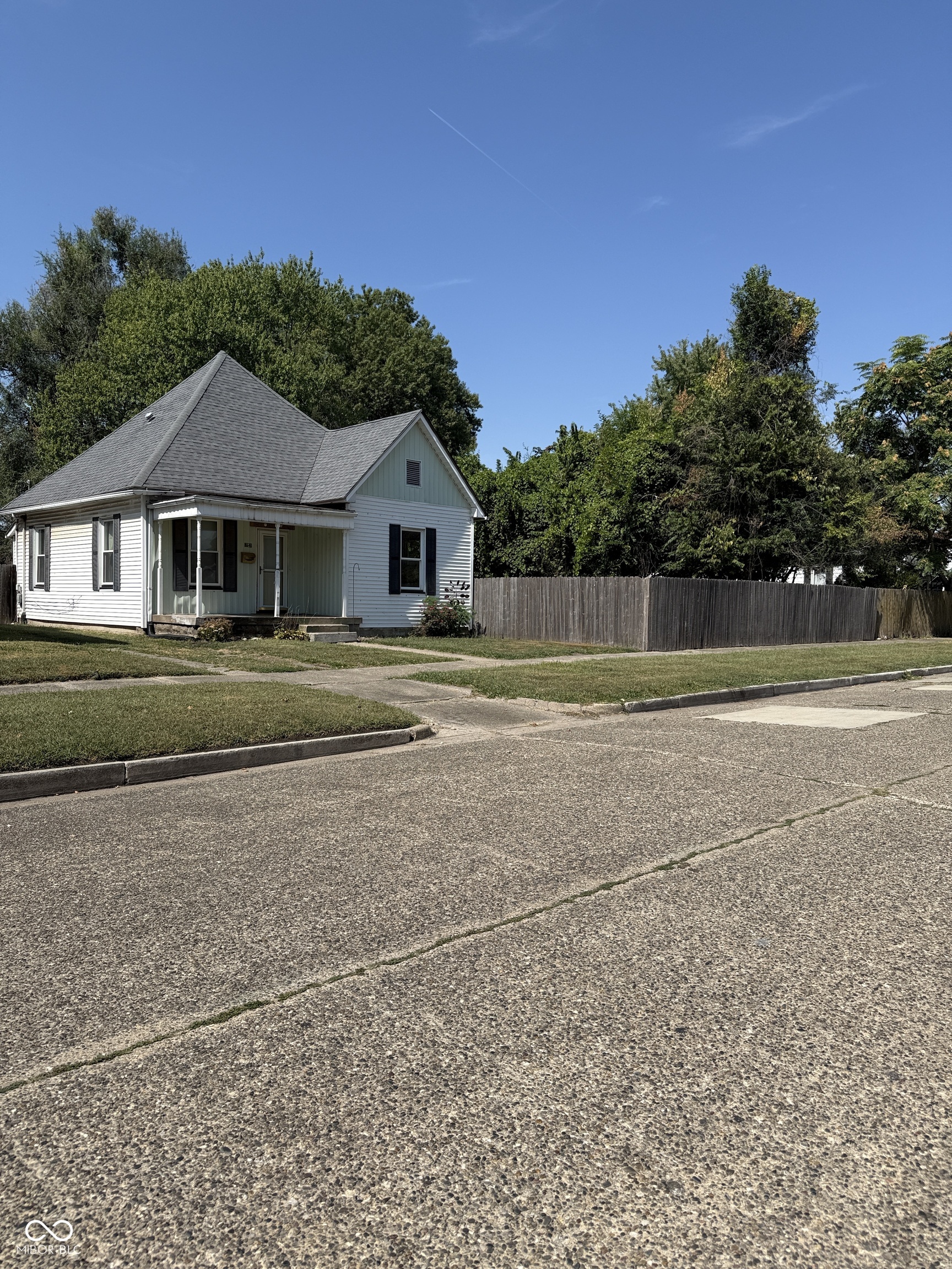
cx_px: 476
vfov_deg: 71.6
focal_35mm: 24
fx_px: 880
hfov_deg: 56.8
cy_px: 634
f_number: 1.78
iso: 80
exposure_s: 1/4673
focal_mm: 6.76
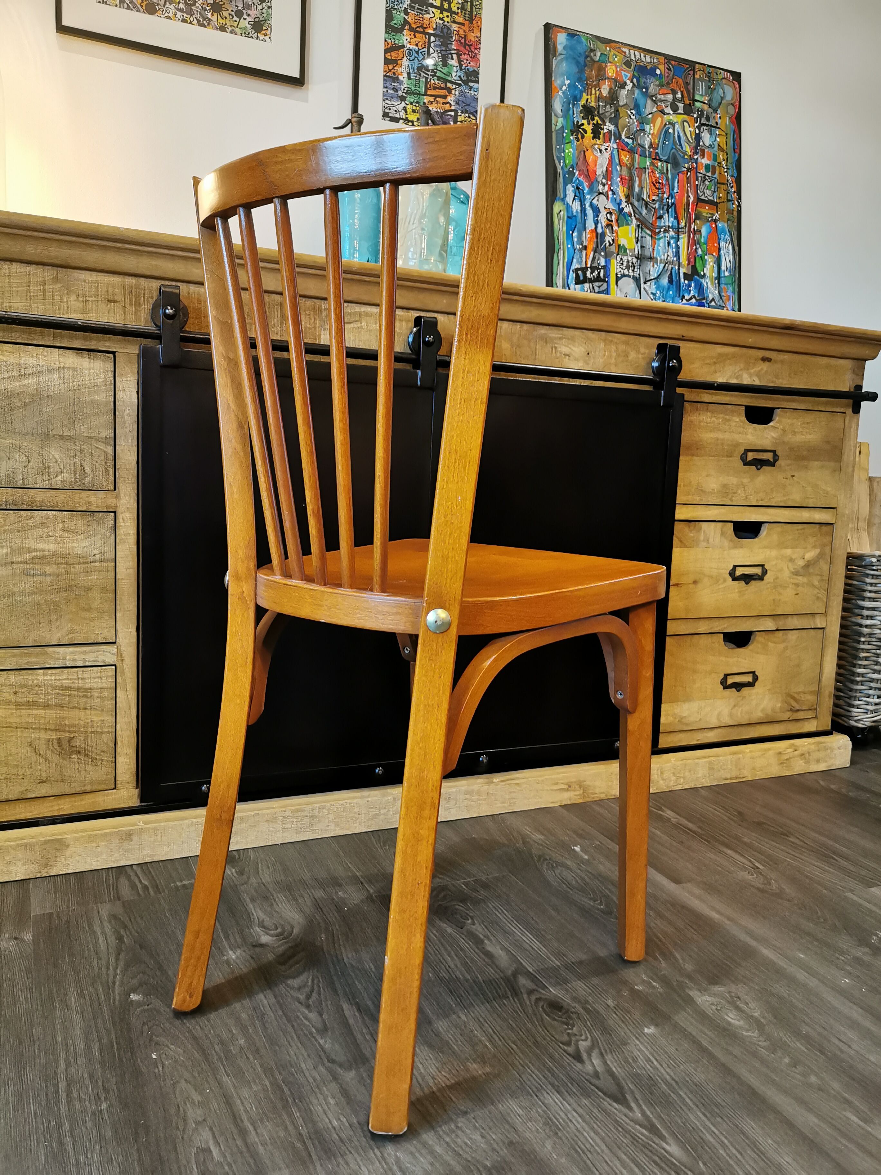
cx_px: 440
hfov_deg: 51.4
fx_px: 916
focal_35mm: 27
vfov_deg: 65.3
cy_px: 588
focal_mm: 5.58
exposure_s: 1/50
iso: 400
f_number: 1.8
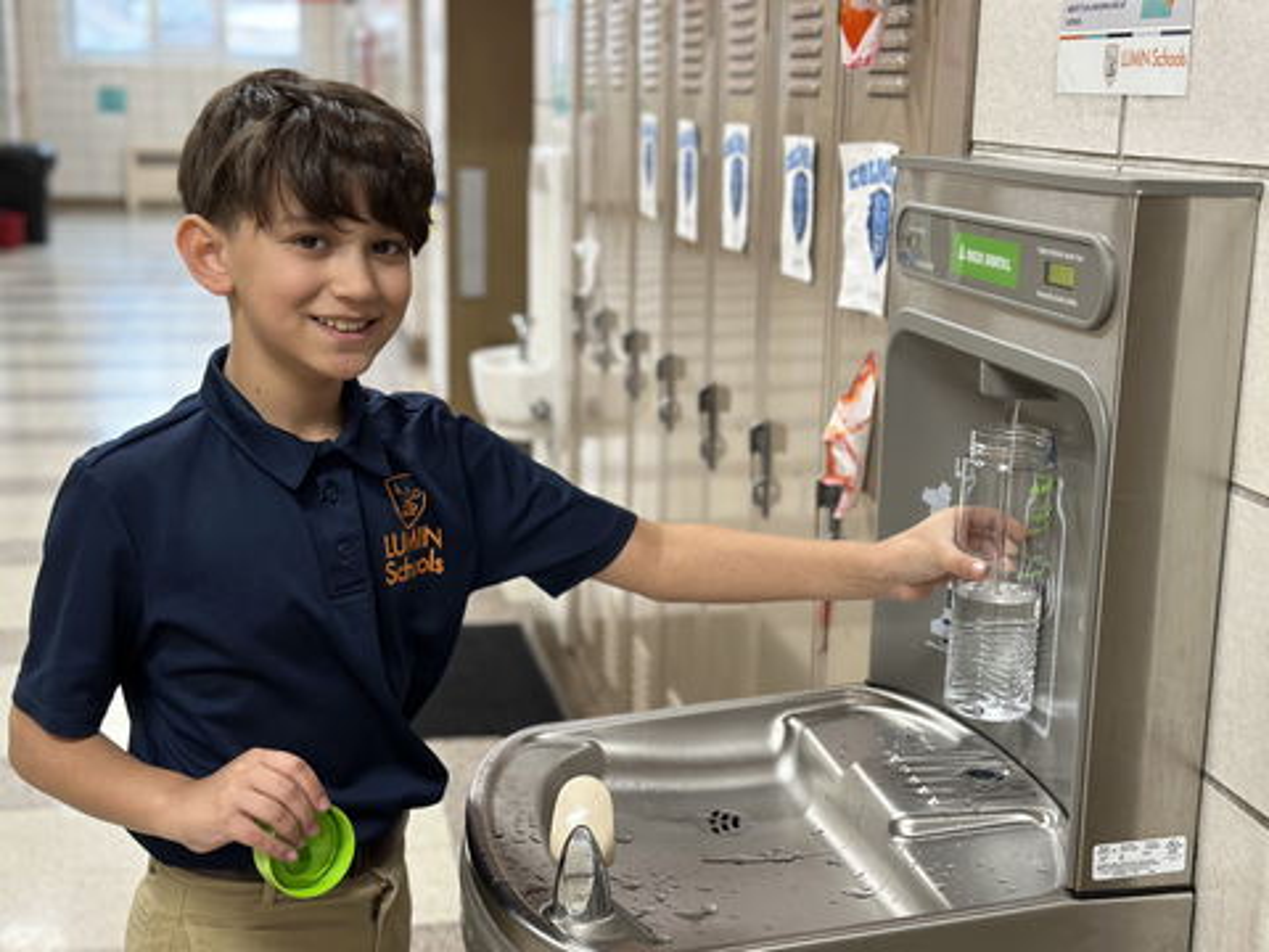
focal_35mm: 48
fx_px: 1760
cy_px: 476
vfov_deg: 30.3
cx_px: 634
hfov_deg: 39.7
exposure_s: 1/60
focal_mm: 6.86
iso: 160
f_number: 1.78
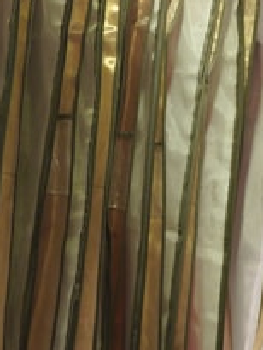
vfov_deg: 15.7
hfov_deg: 11.7
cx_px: 280
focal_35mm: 125
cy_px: 268
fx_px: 1265
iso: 125
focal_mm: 20
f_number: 1.7
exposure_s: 1/60
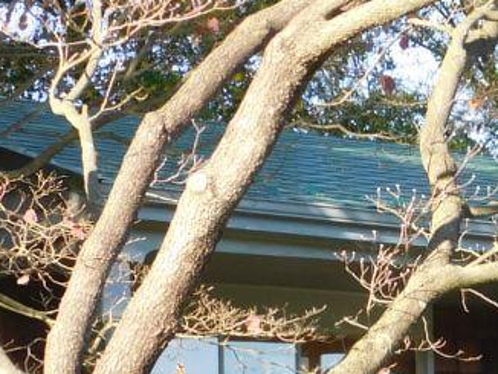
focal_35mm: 160
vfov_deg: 9.2
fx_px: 2304
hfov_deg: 12.0
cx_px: 640
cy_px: 461
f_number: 3.8
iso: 125
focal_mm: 9
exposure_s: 1/200
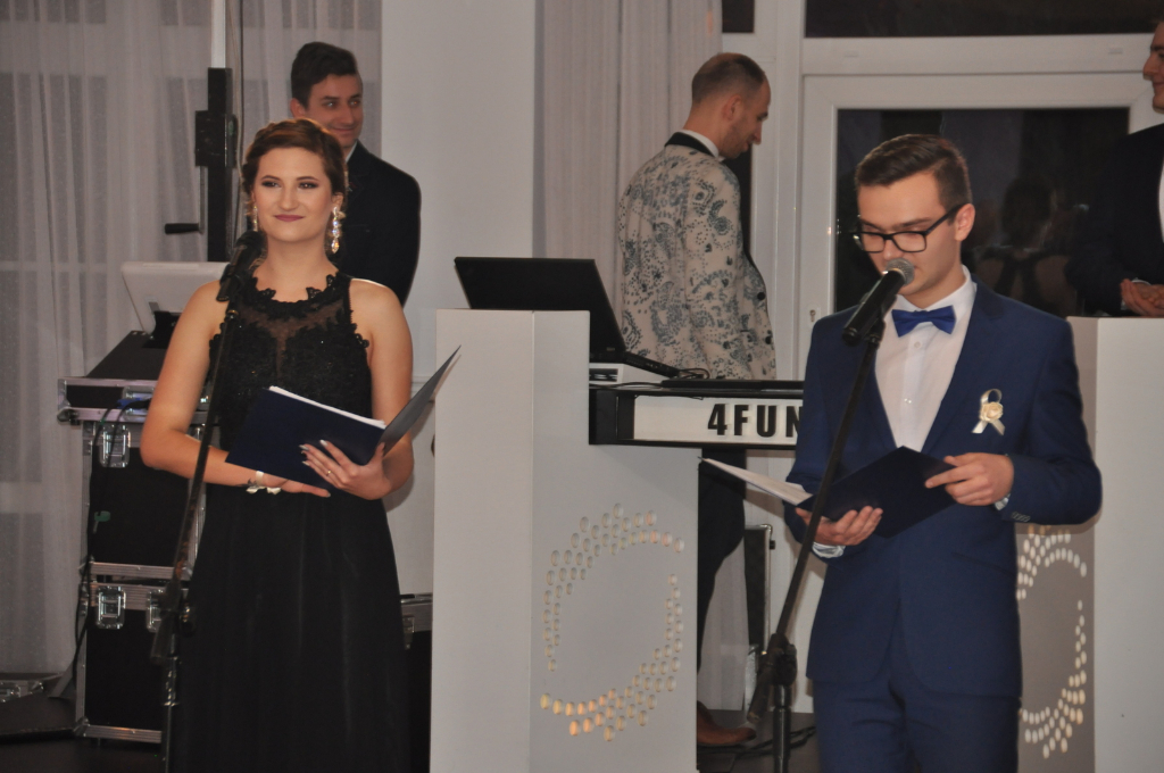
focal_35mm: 153
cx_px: 582
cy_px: 386
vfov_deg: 8.9
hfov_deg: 13.4
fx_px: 4941
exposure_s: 1/60
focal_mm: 102
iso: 800
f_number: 5.6
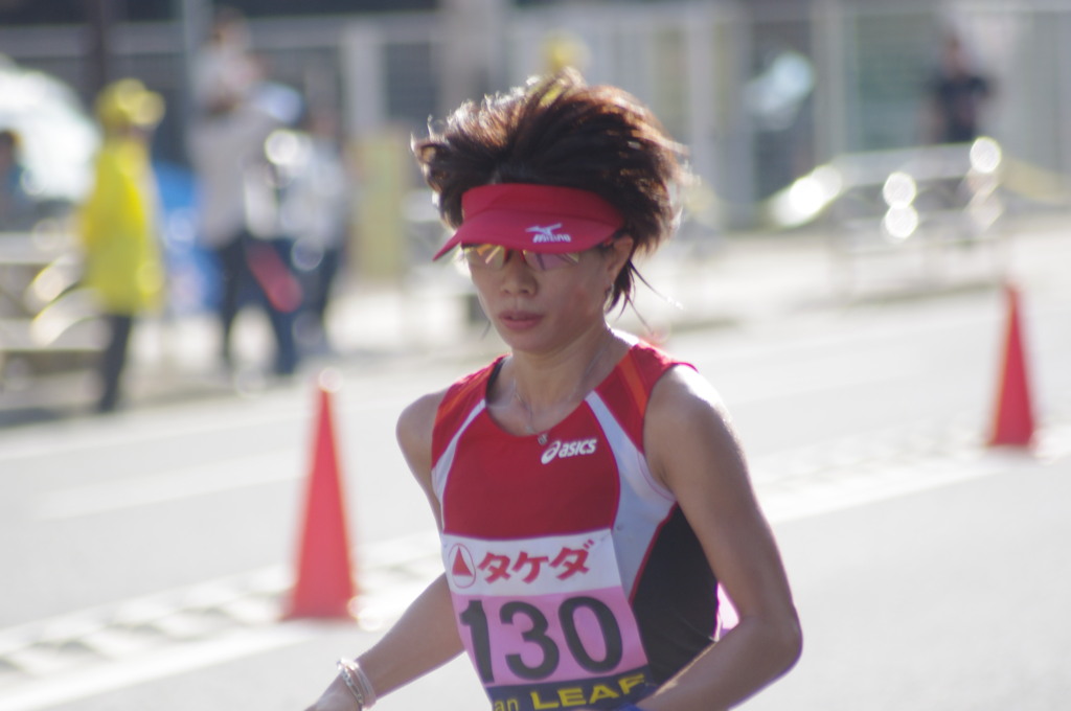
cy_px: 356
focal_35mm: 450
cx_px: 536
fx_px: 13370
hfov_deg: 4.6
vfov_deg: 3.0
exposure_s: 1/200
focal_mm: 300
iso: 200
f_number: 5.6
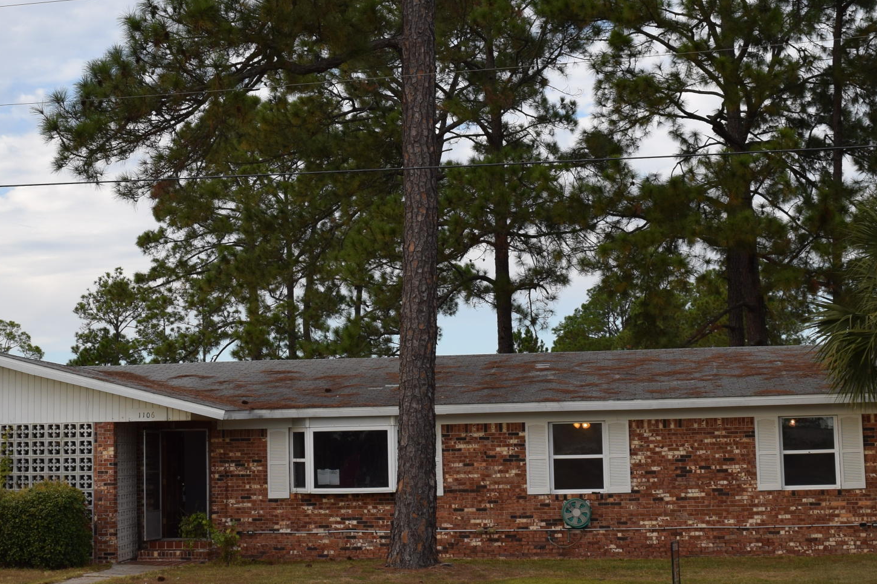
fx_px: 1510
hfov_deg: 32.2
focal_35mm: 62
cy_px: 302
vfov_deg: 21.9
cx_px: 329
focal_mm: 20
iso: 100
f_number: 6.3
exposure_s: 1/160
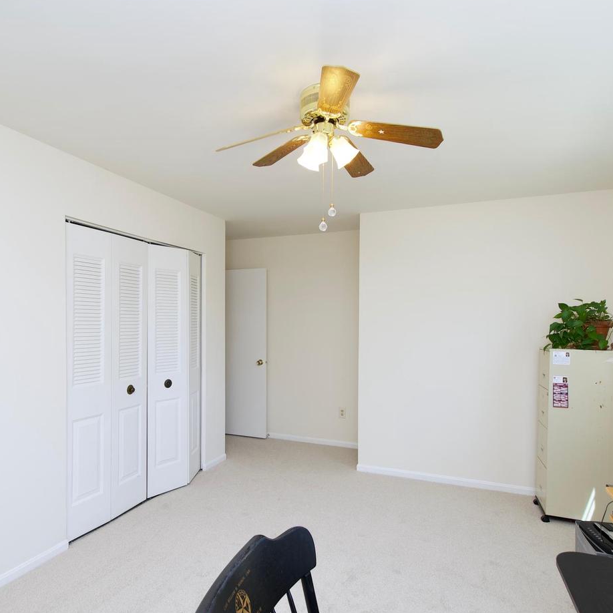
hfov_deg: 74.6
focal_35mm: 20
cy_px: 311
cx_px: 276
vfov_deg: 74.8
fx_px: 401
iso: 320
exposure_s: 1/50
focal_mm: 10
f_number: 7.1
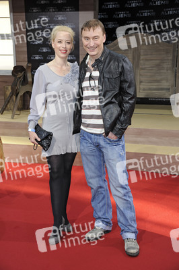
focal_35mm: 56
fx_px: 418
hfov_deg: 24.2
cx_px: 90
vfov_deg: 35.7
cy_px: 135
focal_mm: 56
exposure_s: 1/160
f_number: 5.6
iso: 500
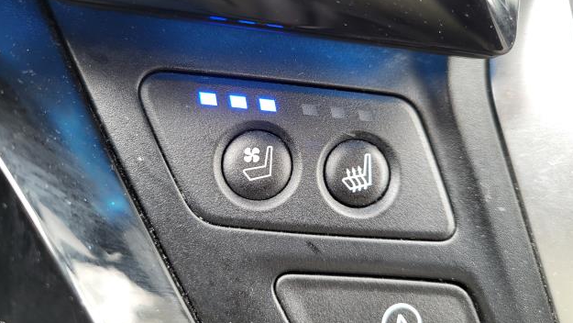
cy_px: 128
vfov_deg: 40.0
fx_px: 441
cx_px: 291
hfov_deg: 66.0
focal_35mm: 29
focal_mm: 5.4
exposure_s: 1/60
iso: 200
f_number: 1.8
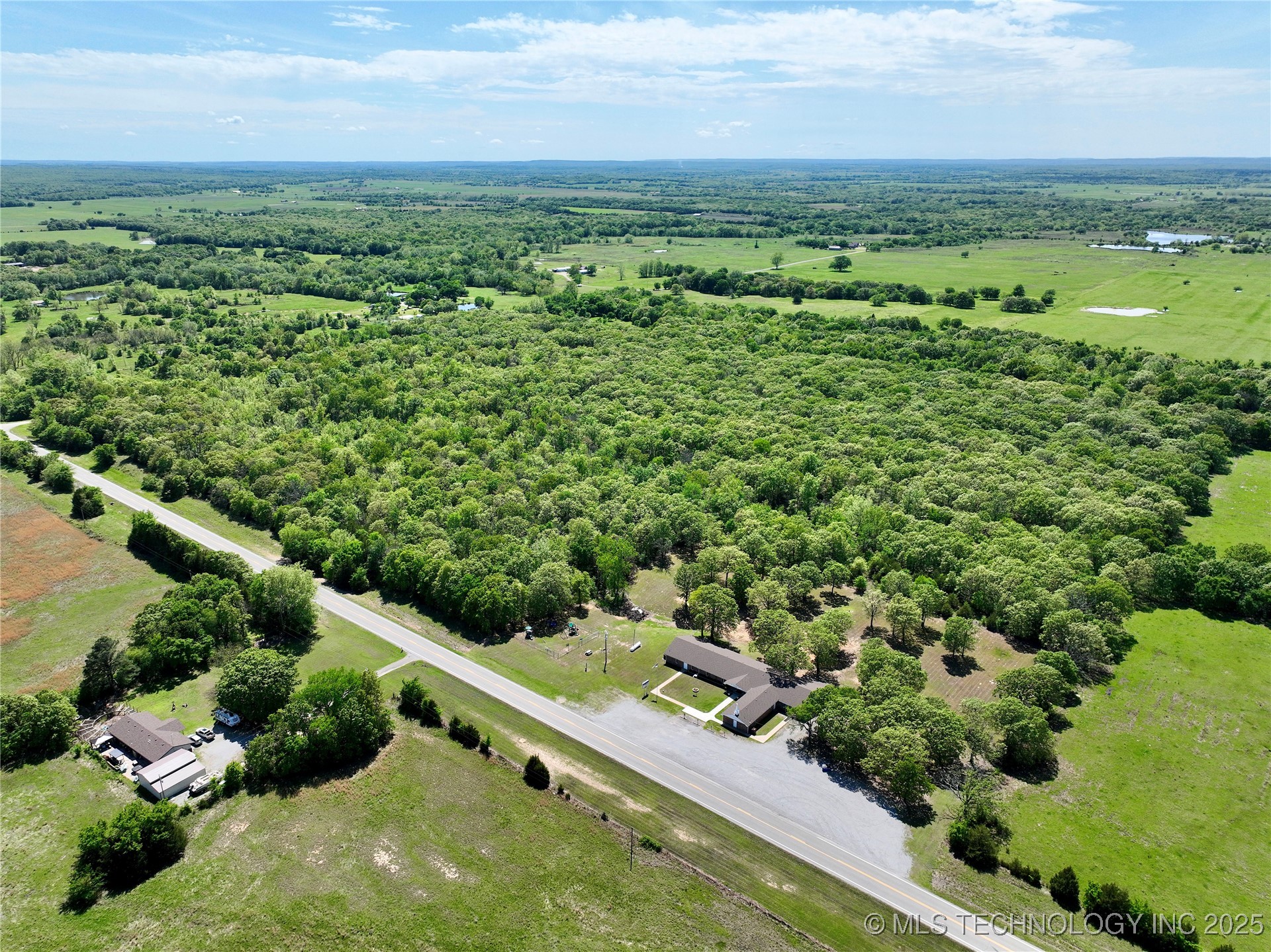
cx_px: 636
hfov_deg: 71.6
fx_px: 881
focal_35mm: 24
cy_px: 476
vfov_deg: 56.8
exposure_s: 1/2500
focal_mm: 12.29
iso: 140
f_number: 2.8
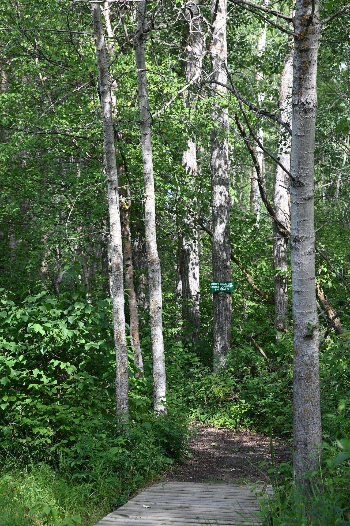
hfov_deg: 16.6
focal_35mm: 82
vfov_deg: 24.8
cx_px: 197
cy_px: 300
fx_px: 1197
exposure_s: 1/400
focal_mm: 70
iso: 400
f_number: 5
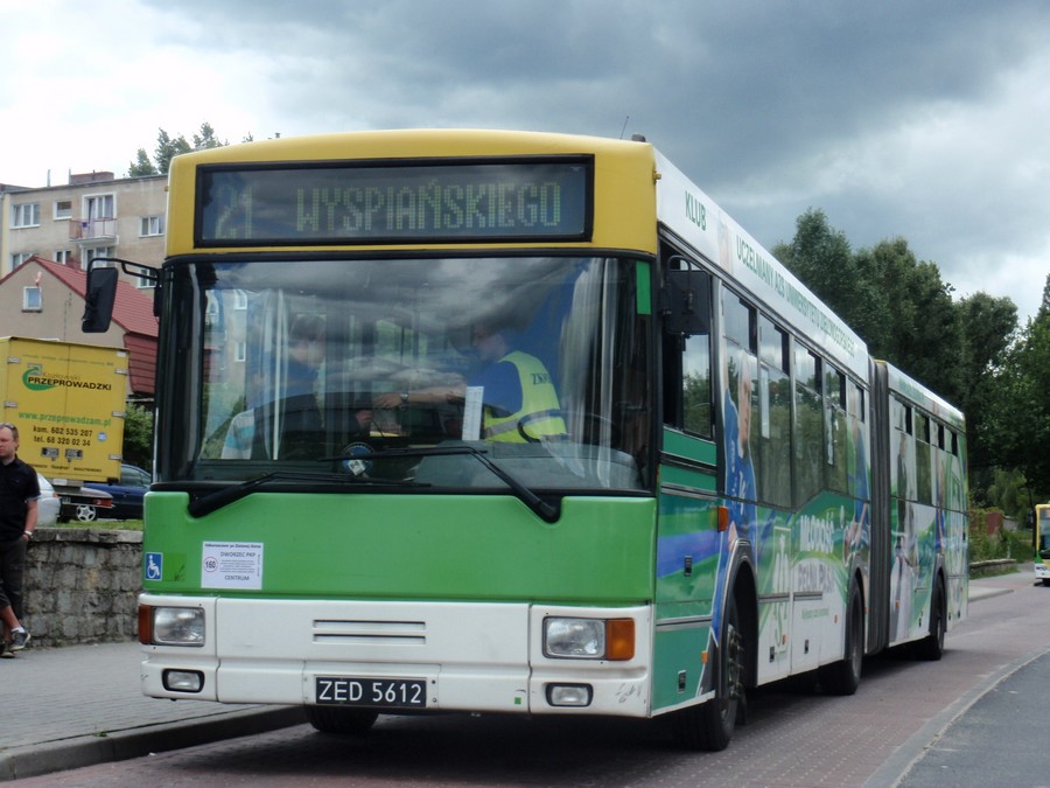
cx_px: 525
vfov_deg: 21.0
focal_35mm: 70
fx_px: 2123
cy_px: 394
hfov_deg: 27.8
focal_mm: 12.5
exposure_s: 1/250
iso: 64
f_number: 4.9
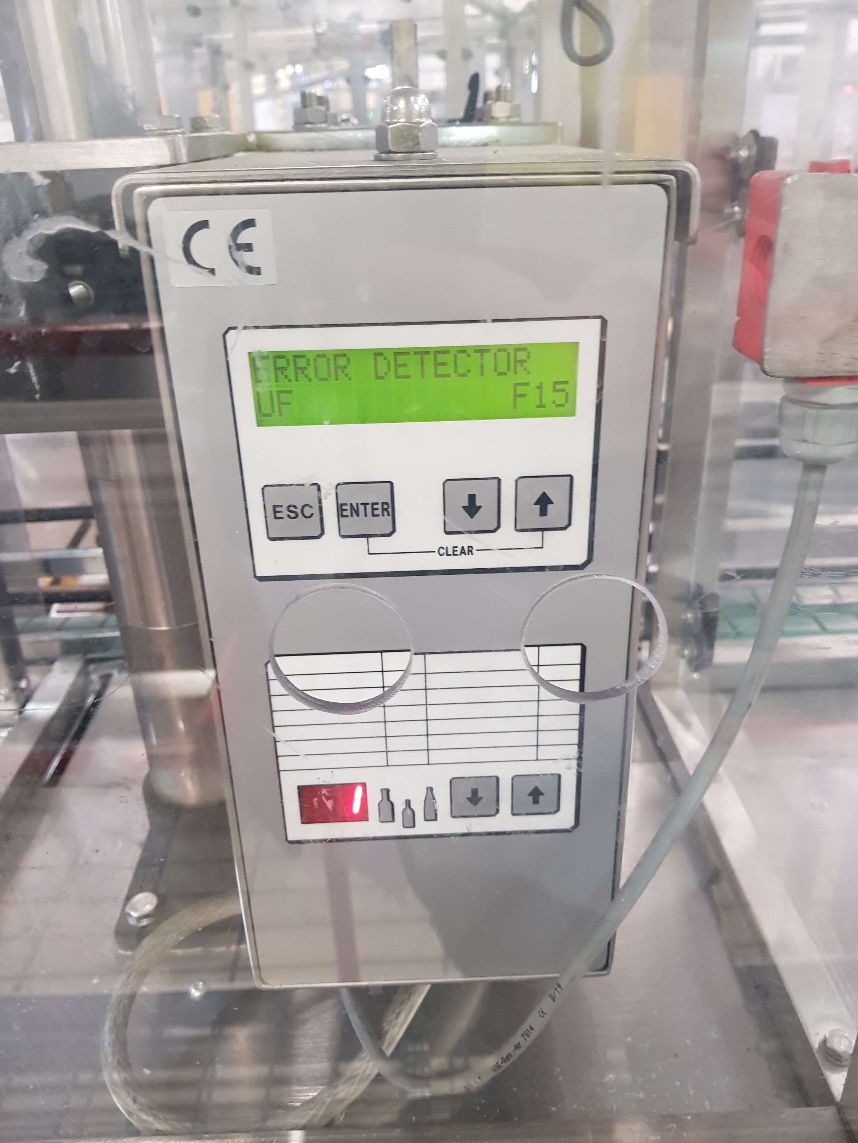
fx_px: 859
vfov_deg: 67.3
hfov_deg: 53.1
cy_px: 572
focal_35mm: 26
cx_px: 429
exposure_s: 1/14
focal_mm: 4.3
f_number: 1.7
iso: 200
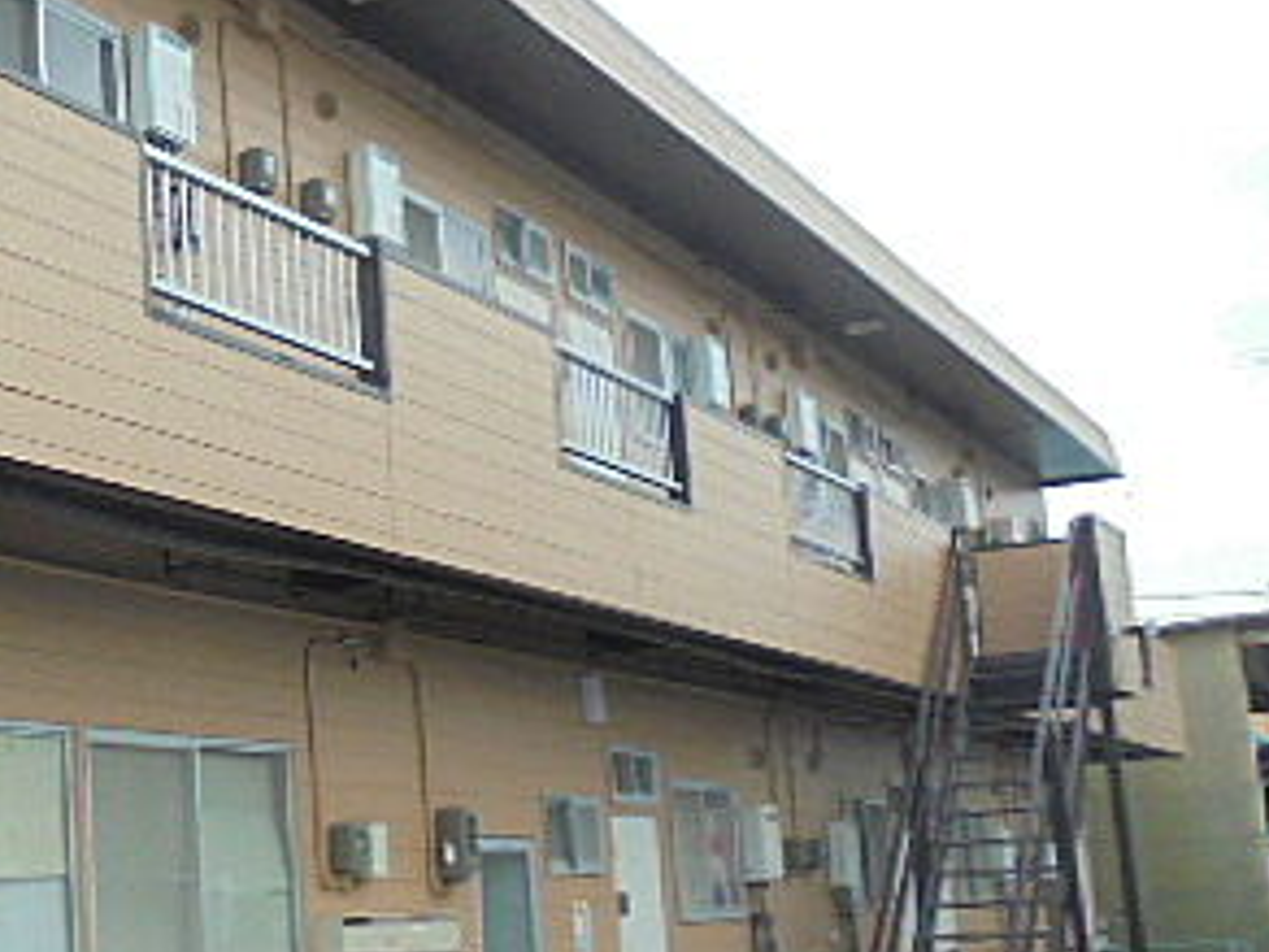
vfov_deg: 25.7
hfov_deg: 31.2
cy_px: 474
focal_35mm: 57
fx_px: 2090
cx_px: -4
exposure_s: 1/250
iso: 100
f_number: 3.5
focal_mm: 4.6
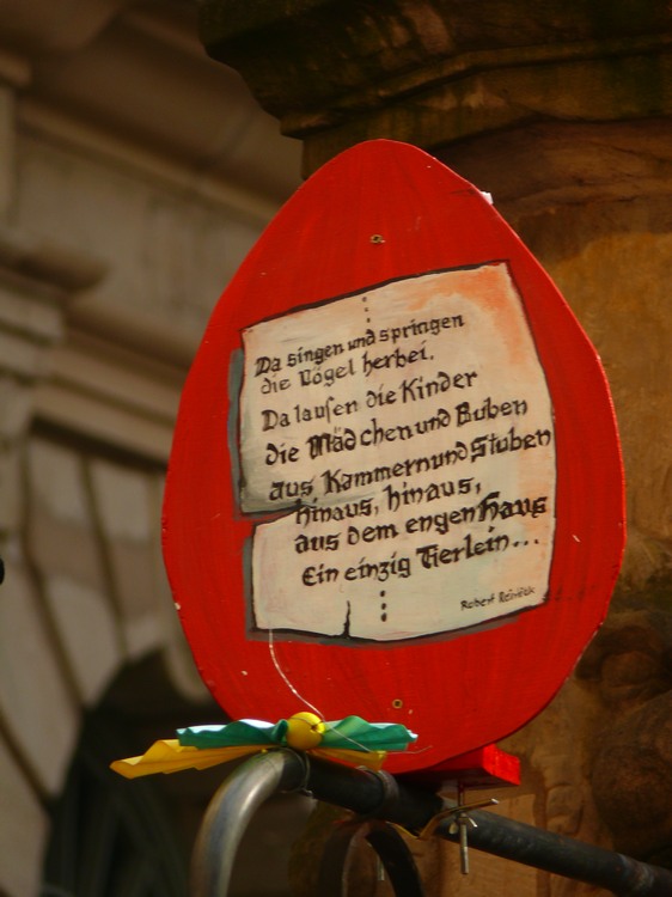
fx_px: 10877
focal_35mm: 420
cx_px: 336
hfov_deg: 3.5
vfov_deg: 4.7
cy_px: 448
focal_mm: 88.8
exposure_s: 1/125
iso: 100
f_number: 4
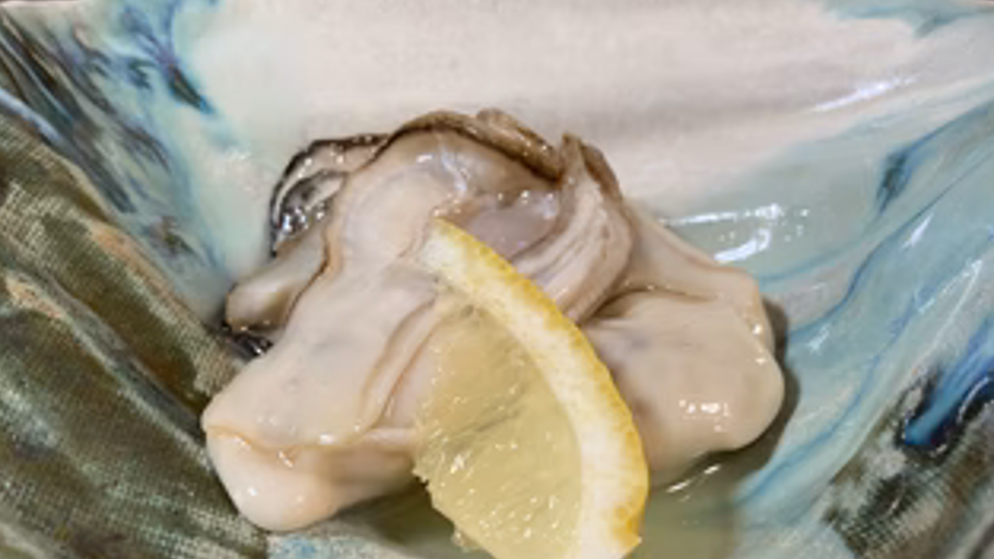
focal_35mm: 39
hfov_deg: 51.5
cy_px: 362
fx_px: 1028
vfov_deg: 30.2
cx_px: 454
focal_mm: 3.99
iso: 100
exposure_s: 1/60
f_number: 1.8
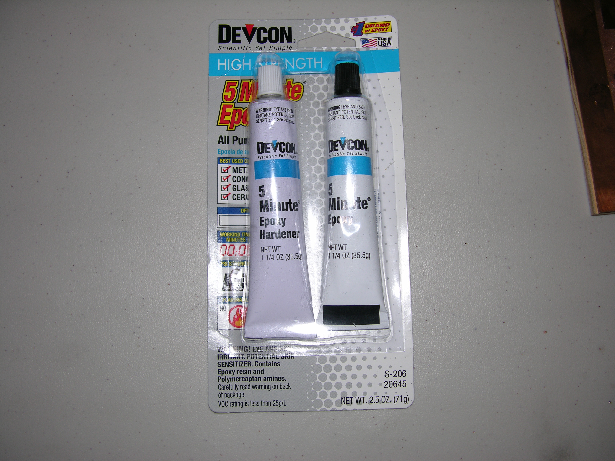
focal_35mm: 35
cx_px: 308
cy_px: 230
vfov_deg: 40.7
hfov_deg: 52.6
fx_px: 622
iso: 50
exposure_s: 1/60.1
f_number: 2.8
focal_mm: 8.9
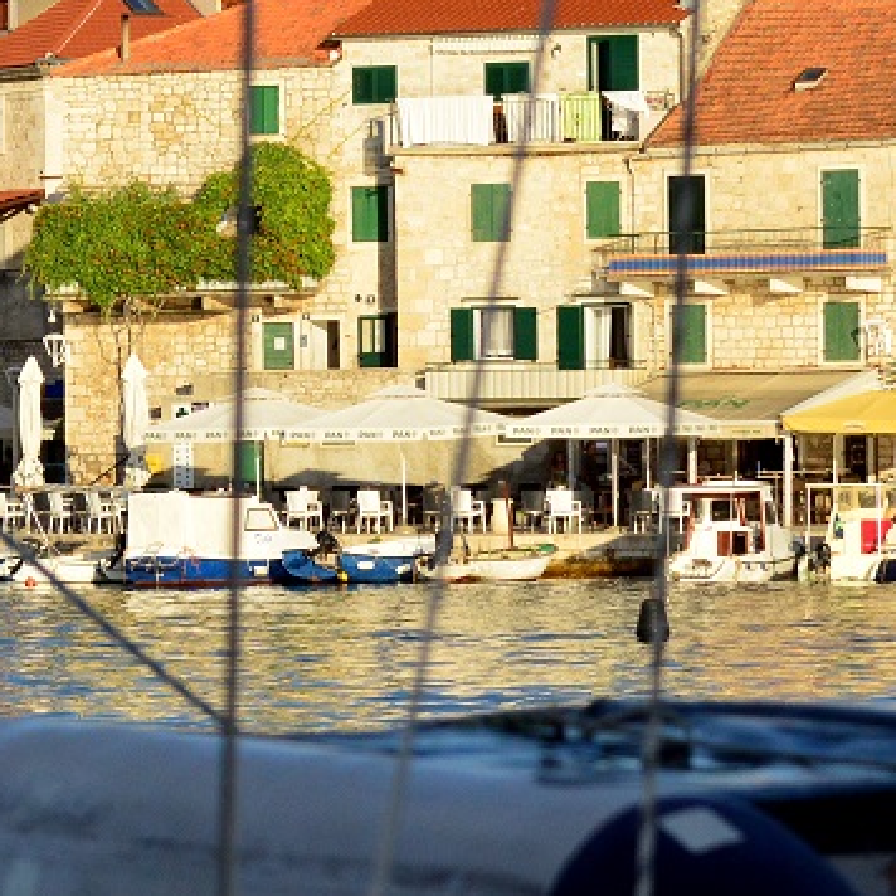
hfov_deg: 6.5
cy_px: 126
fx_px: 7854
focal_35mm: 268
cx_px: 362
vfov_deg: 6.5
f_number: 5.6
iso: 1250
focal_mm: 75
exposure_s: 1/8000
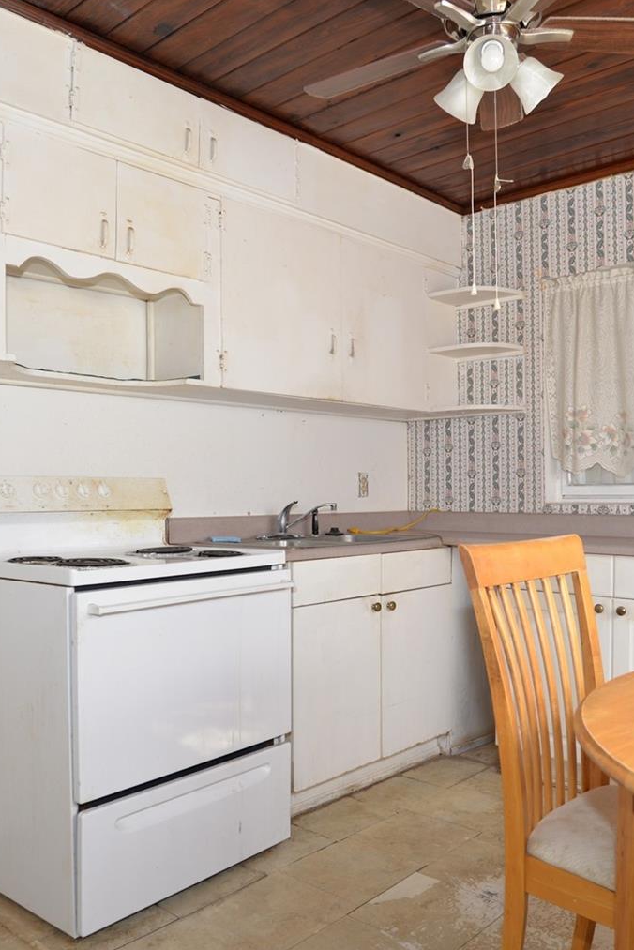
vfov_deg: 61.9
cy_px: 491
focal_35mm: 30
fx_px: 792
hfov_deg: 43.6
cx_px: 332
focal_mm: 19
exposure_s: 1/60
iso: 280
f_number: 4
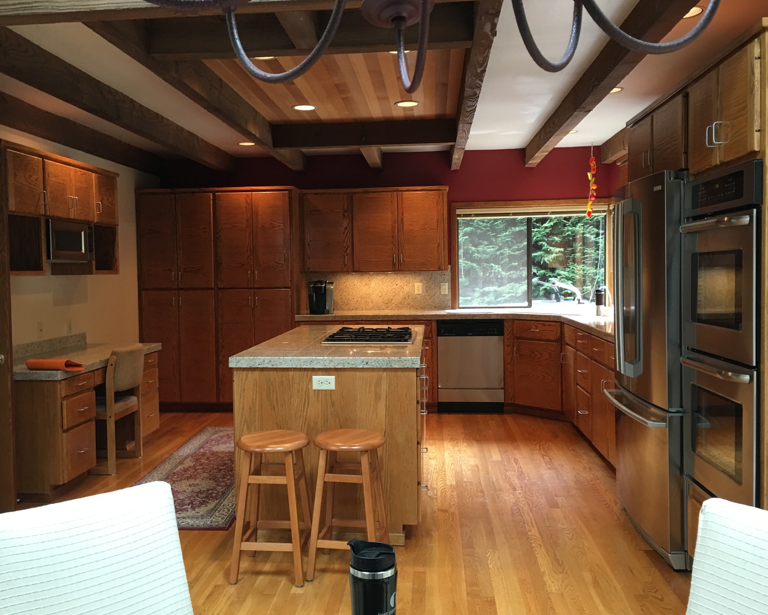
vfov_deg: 47.1
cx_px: 366
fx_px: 705
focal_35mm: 31
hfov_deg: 57.2
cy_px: 302
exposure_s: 1/15
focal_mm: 4.15
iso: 50
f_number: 2.2
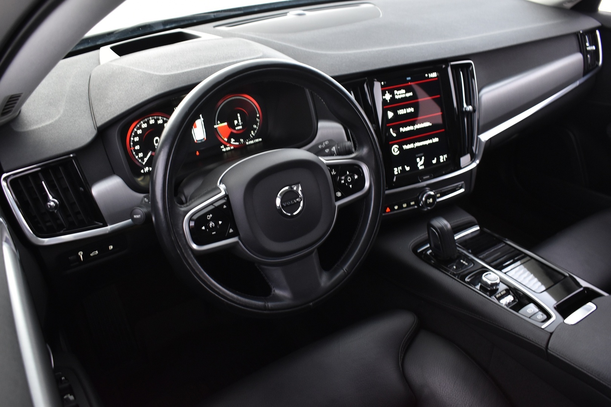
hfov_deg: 59.5
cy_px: 204
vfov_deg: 41.7
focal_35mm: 32
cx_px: 306
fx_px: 535
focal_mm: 21
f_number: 5
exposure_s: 1/8
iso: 1250
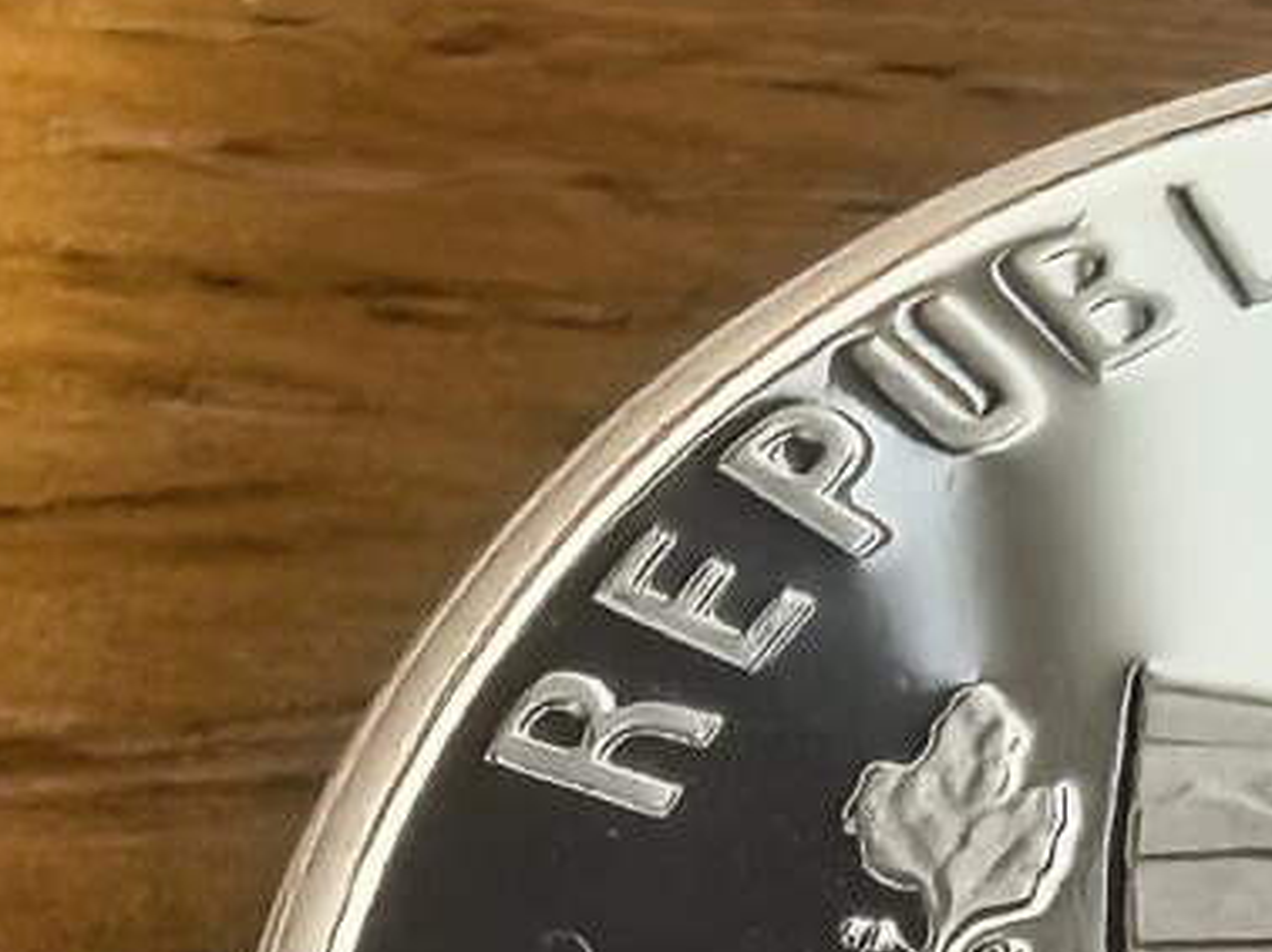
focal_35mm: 89
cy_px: 1288
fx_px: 3268
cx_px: 1831
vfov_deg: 15.6
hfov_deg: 19.6
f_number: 2.2
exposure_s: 1/25
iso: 500
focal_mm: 1.68
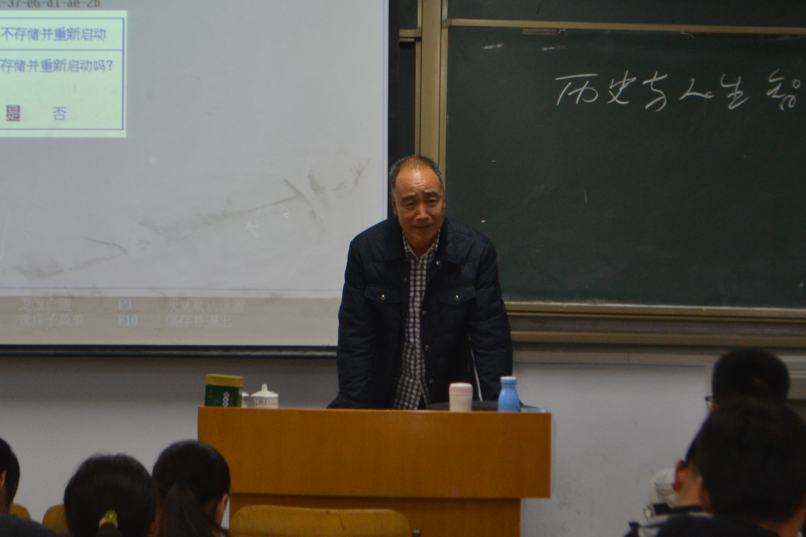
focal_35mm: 128
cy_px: 159
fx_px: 2866
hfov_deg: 16.0
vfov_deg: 10.7
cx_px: 388
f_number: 5.3
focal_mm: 46
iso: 400
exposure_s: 1/25
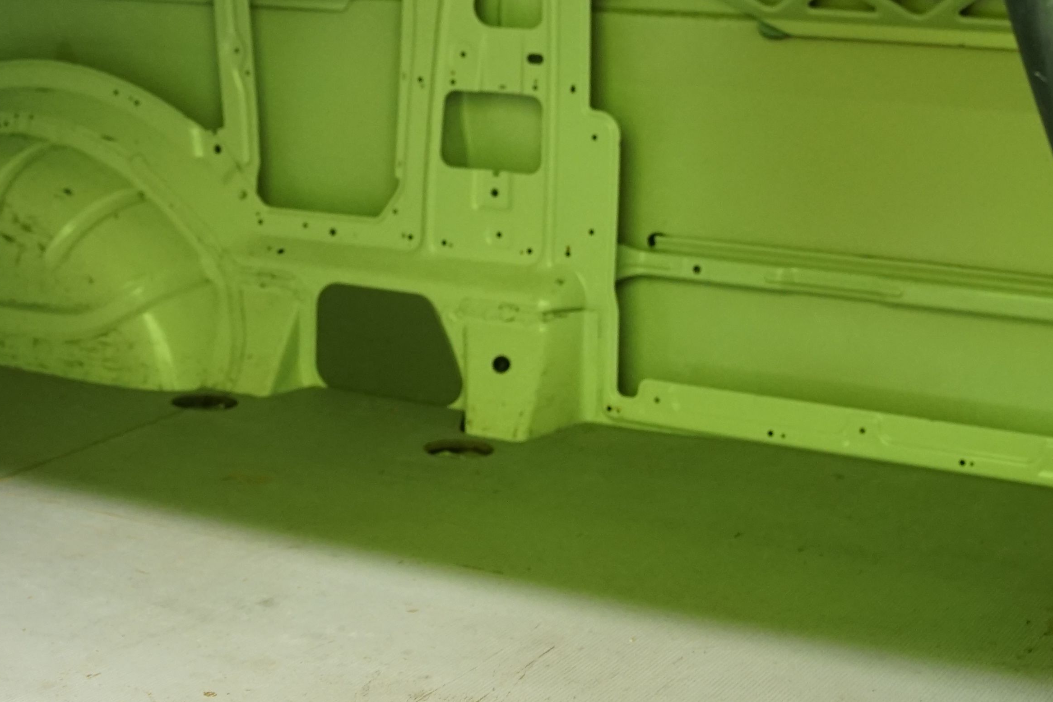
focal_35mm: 72
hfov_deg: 27.6
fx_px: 2106
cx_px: 236
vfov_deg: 18.5
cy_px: 36
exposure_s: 1/40
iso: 1600
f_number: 3.2
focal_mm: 28
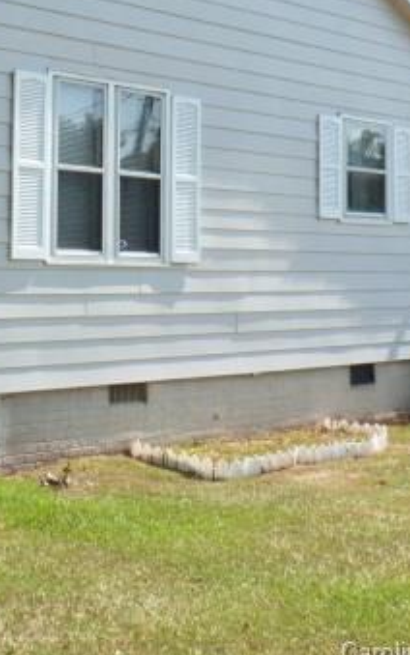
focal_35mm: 60
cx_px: -56
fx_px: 1072
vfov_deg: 33.6
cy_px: 207
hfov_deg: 20.5
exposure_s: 1/320
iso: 100
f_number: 4
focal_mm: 5.4
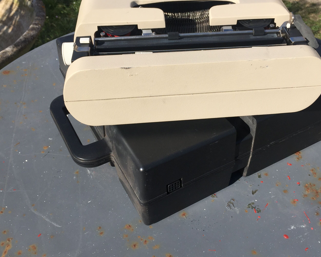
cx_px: 183
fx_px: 352
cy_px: 117
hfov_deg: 48.9
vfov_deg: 40.1
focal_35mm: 37
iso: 32
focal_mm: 4.15
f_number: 2.2
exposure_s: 1/2639
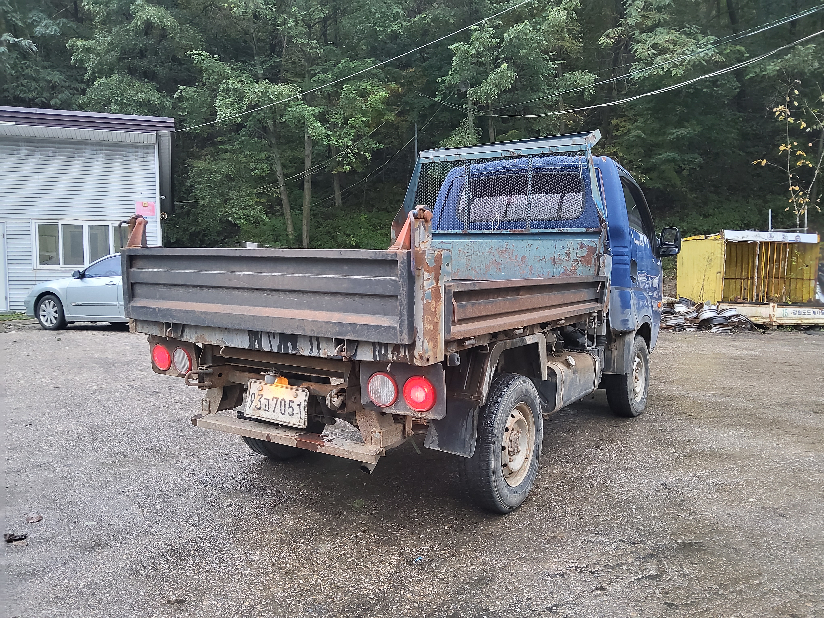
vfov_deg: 53.1
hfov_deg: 67.3
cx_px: 412
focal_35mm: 26
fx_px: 619
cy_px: 309
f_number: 1.8
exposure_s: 1/100
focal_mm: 3.98
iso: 250
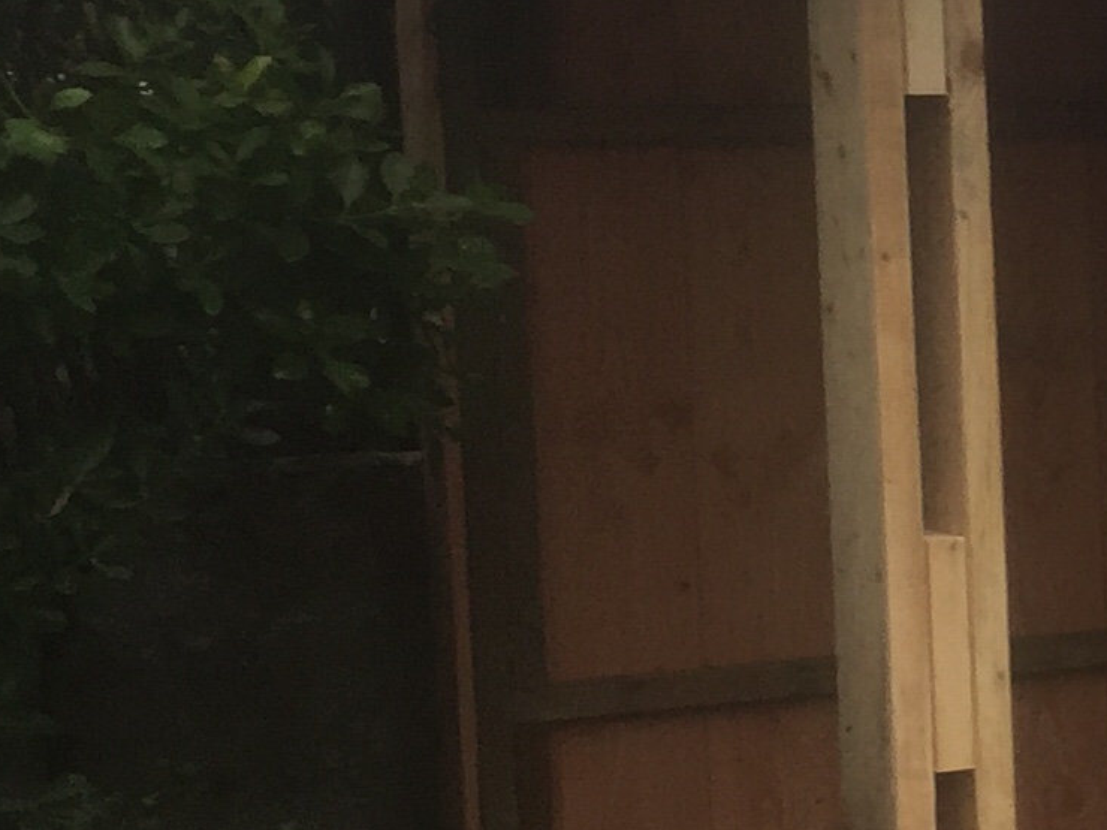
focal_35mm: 128
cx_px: 2253
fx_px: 4093
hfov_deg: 13.2
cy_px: 416
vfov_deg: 11.6
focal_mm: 4.15
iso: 32
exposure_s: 1/218
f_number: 2.2
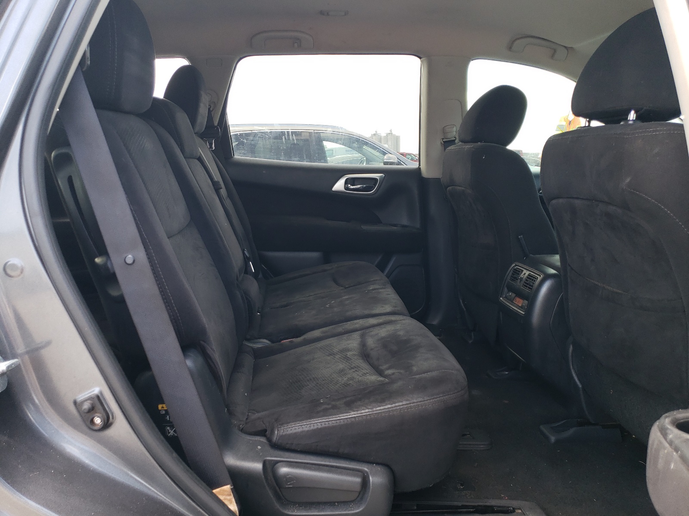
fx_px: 518
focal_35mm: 26
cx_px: 344
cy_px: 258
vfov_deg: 53.1
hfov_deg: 67.3
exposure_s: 1/111
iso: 50
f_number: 1.5
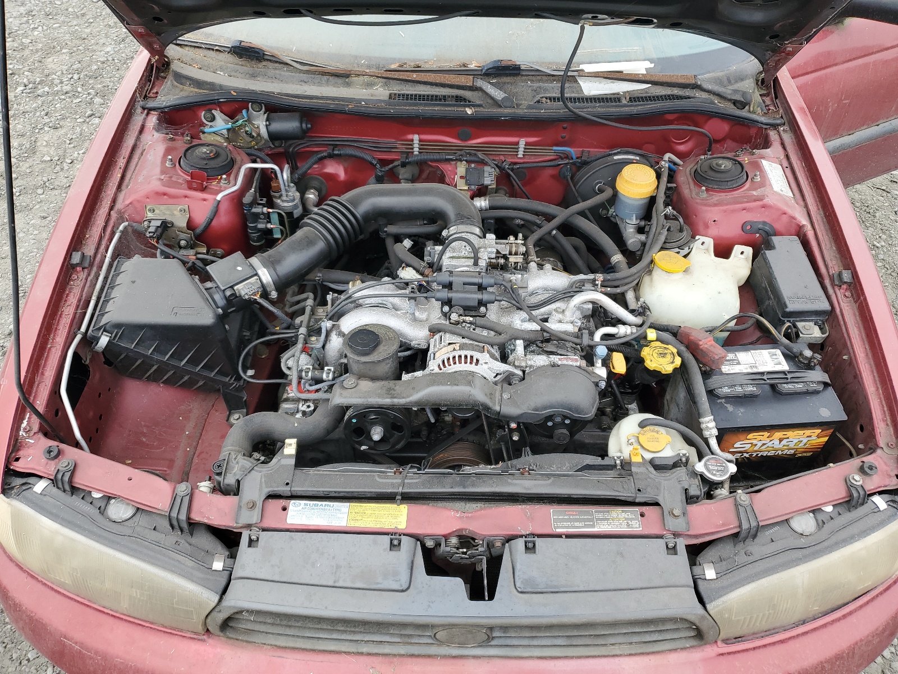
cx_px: 449
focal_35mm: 26
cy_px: 337
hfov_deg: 67.3
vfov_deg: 53.1
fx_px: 674
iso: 50
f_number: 1.5
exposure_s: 1/625
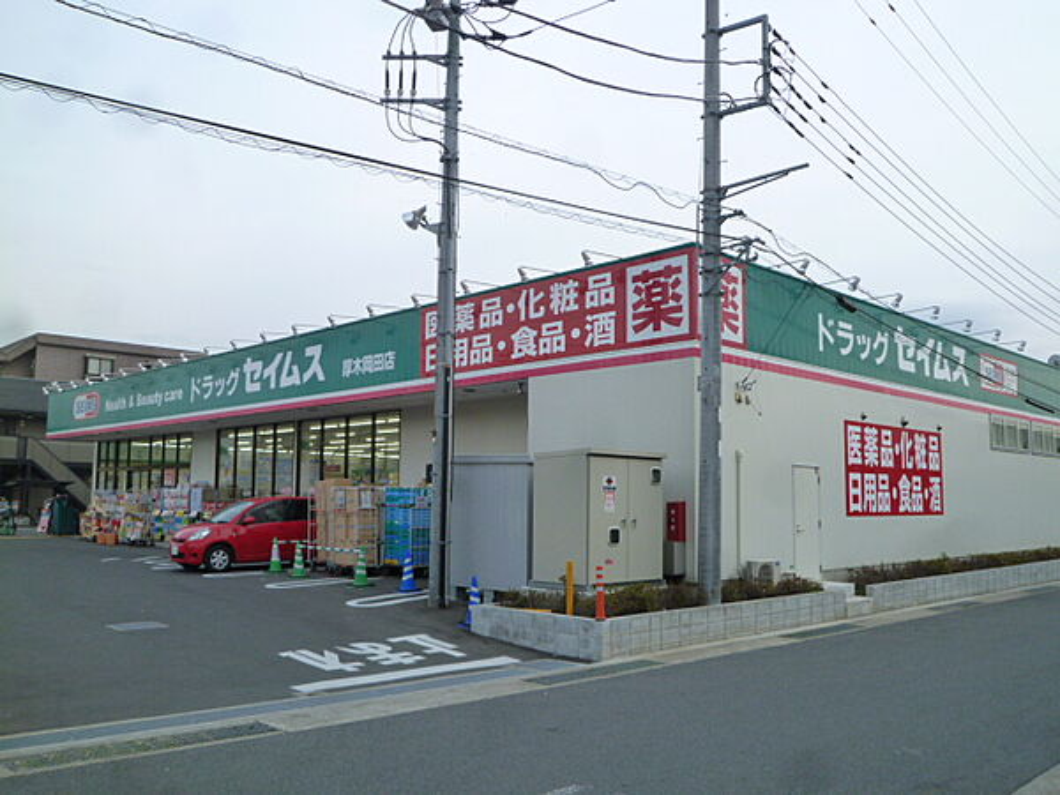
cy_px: 398
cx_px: 530
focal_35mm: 31
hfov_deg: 58.4
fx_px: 949
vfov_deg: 45.4
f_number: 4
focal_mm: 5.5
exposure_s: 1/200
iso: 125
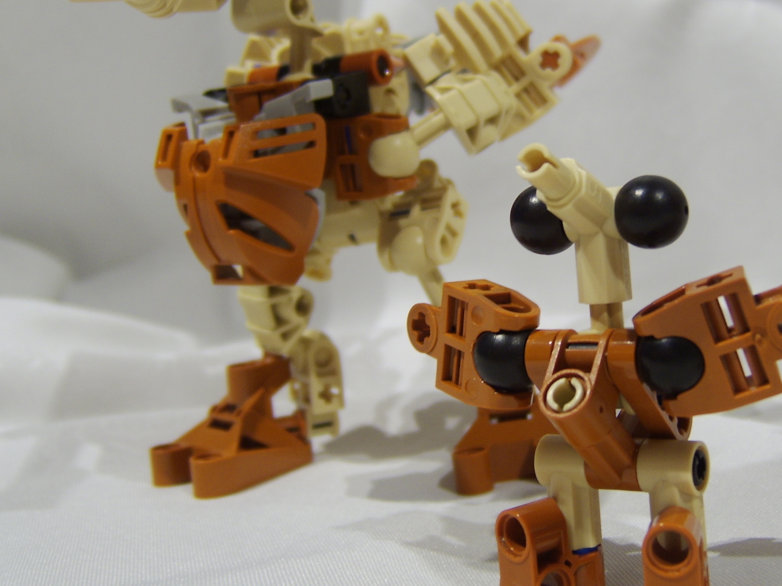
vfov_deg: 32.8
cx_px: 499
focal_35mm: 44
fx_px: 994
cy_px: 236
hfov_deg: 42.5
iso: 71
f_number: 2.7
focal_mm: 8.13
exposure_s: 1/8
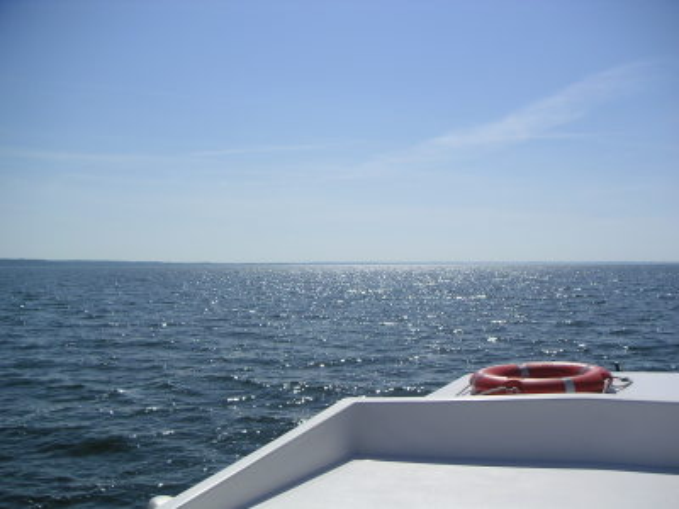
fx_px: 745
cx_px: 340
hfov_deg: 49.0
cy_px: 254
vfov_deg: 37.7
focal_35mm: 38
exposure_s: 1/500
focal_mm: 6
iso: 50
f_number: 6.7
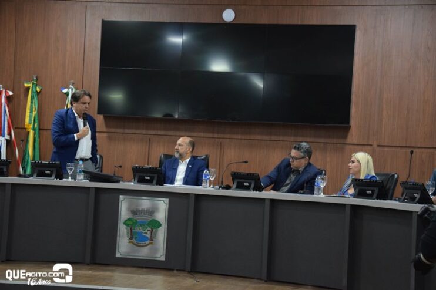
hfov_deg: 28.1
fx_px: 872
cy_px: 145
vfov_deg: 18.9
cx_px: 218
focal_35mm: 72
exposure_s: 1/60
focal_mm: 48
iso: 2500
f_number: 4.8
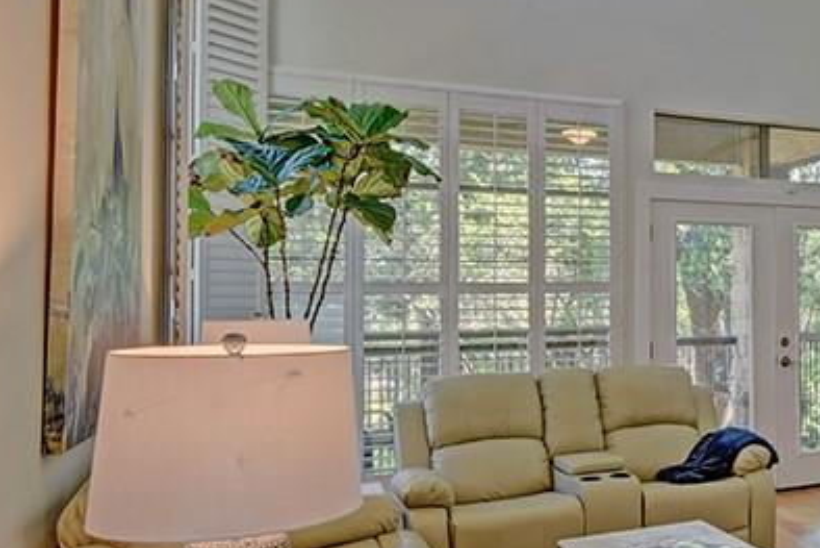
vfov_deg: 34.2
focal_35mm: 39
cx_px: 843
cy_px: 242
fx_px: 889
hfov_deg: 42.0
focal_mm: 16
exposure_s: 1/15
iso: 400
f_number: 10
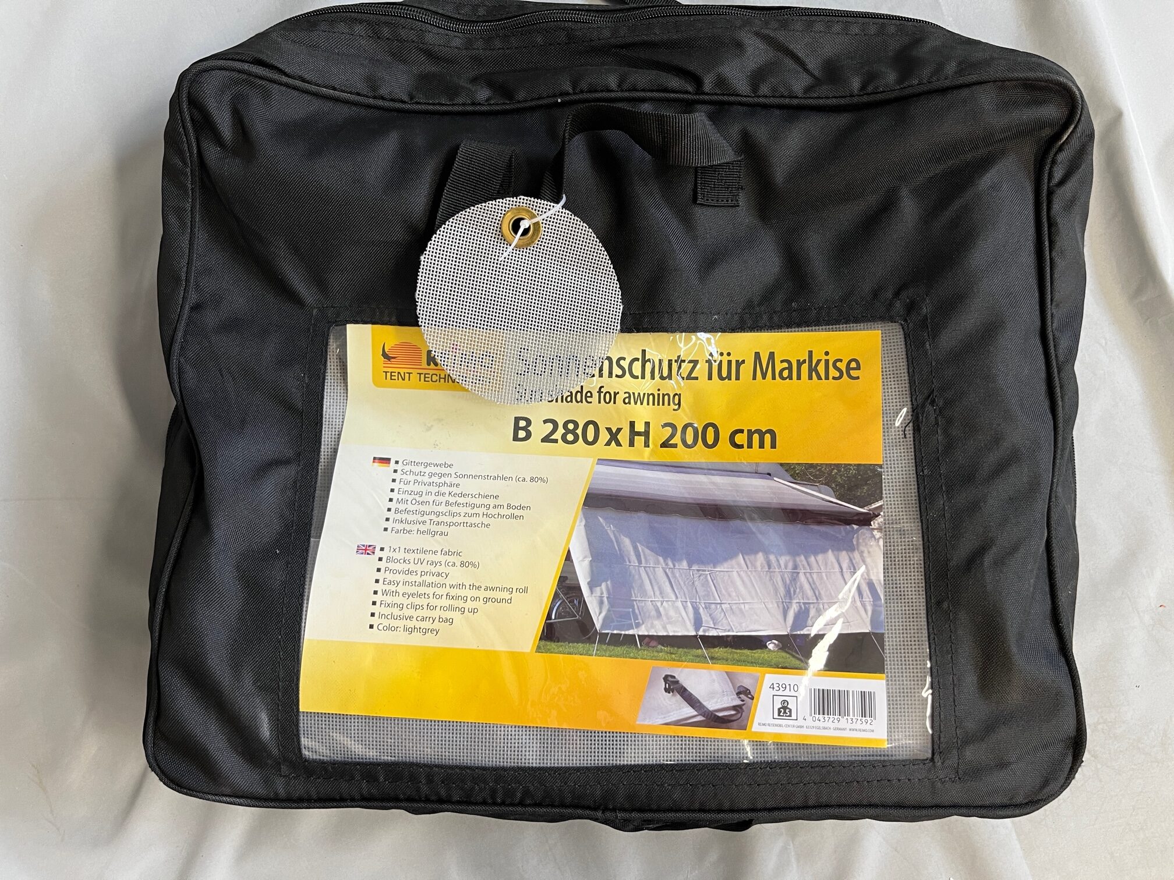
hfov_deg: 67.3
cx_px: 587
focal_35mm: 26
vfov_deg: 53.1
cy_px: 440
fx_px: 882
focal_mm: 5.1
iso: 80
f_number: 1.6
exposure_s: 1/50
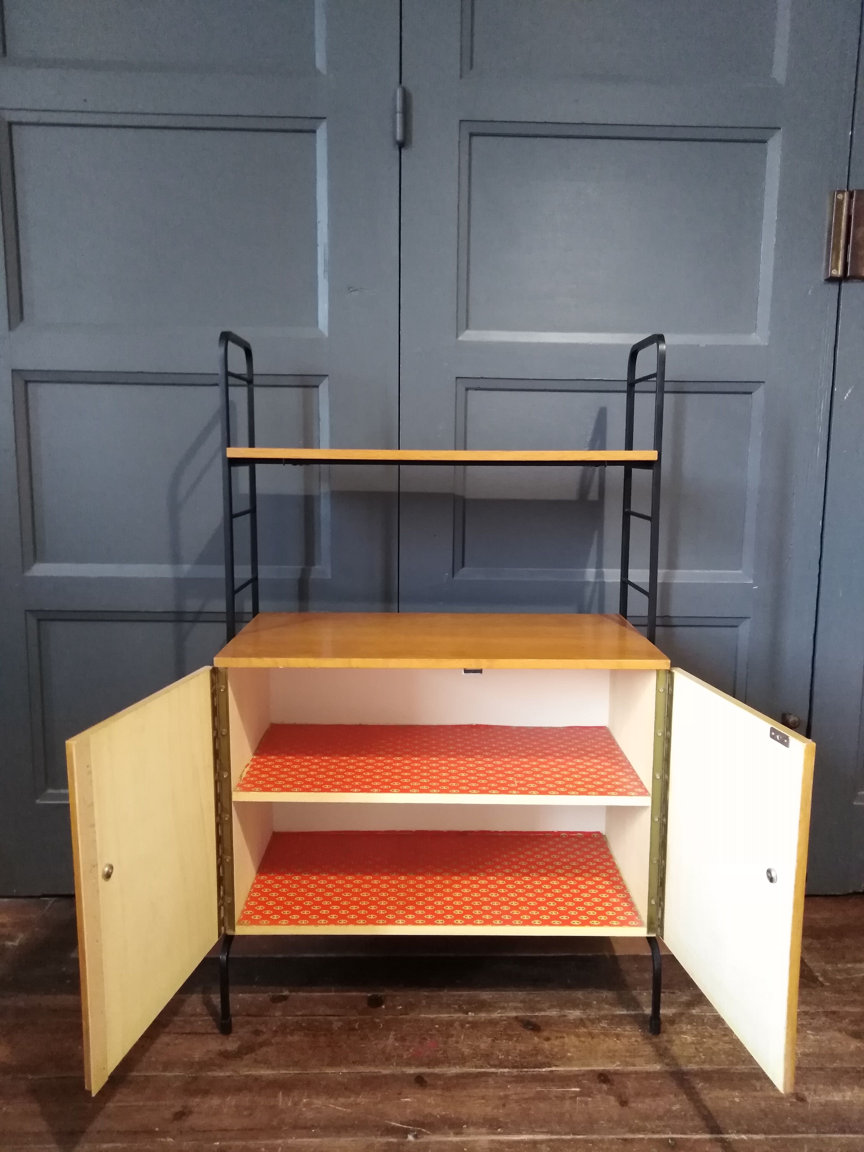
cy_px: 576
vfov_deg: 69.4
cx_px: 432
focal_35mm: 25
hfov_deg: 54.9
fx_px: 832
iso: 802
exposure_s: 1/20
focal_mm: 3.46
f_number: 2.2
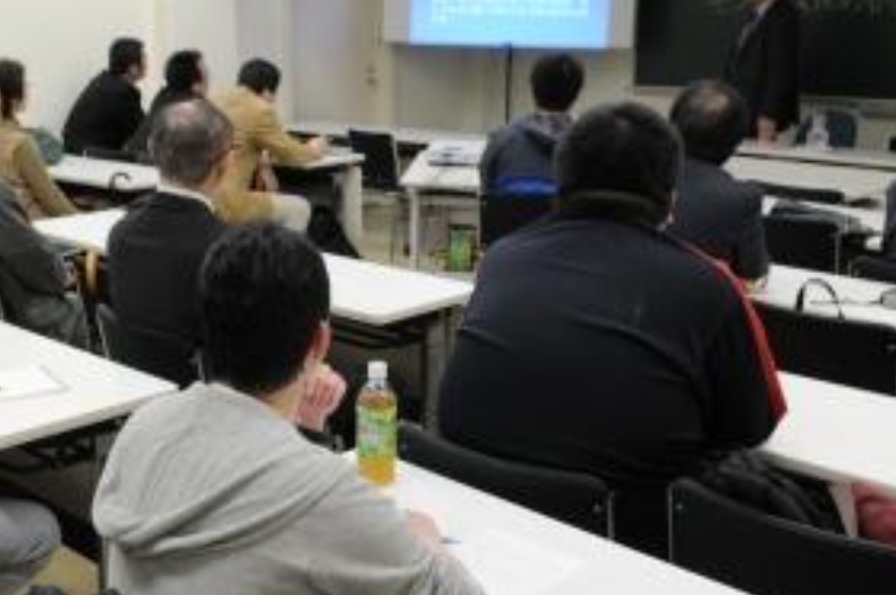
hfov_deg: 41.0
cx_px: 358
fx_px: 1193
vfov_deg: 28.0
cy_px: 294
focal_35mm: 48
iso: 400
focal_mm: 20
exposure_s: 1/60
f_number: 4
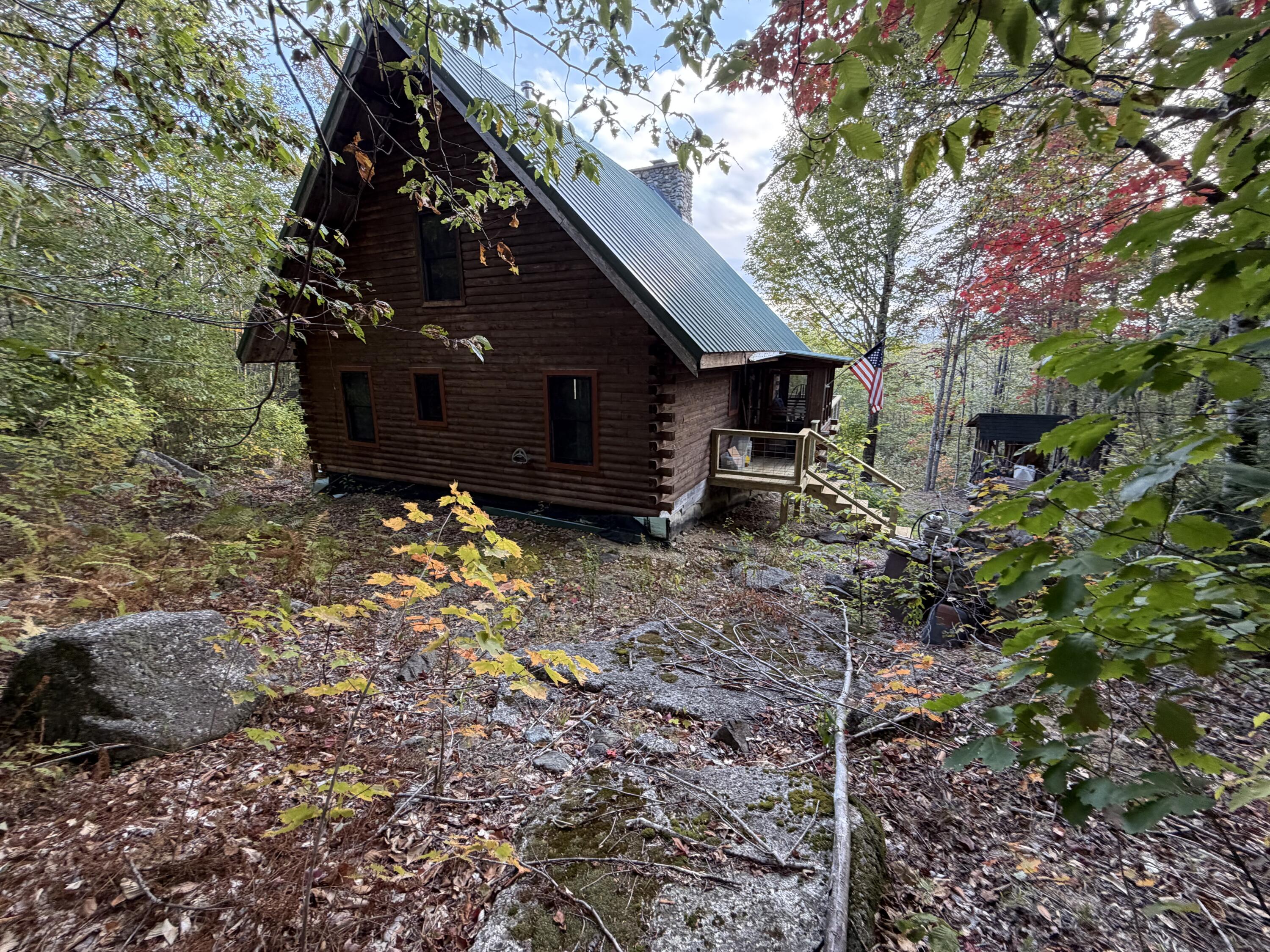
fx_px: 514
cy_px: 476
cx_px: 635
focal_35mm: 14
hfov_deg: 102.1
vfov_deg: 85.7
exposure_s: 1/121
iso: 200
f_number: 2.2
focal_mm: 2.22
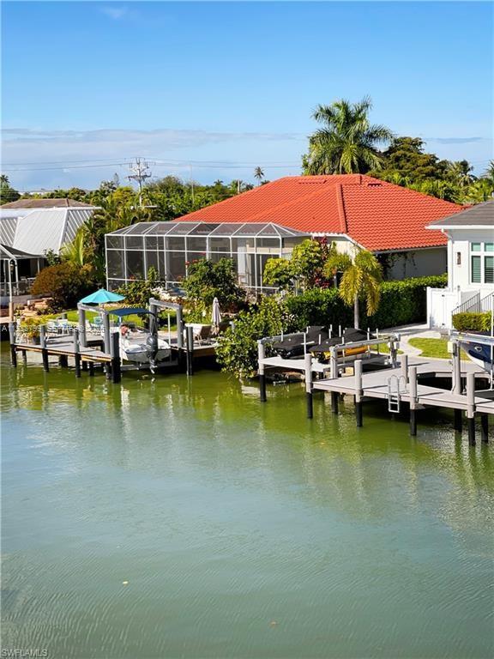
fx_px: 1218
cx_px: 247
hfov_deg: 22.9
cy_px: 330
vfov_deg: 30.3
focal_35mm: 64
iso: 32
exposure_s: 1/1155
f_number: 2.2
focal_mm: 7.5
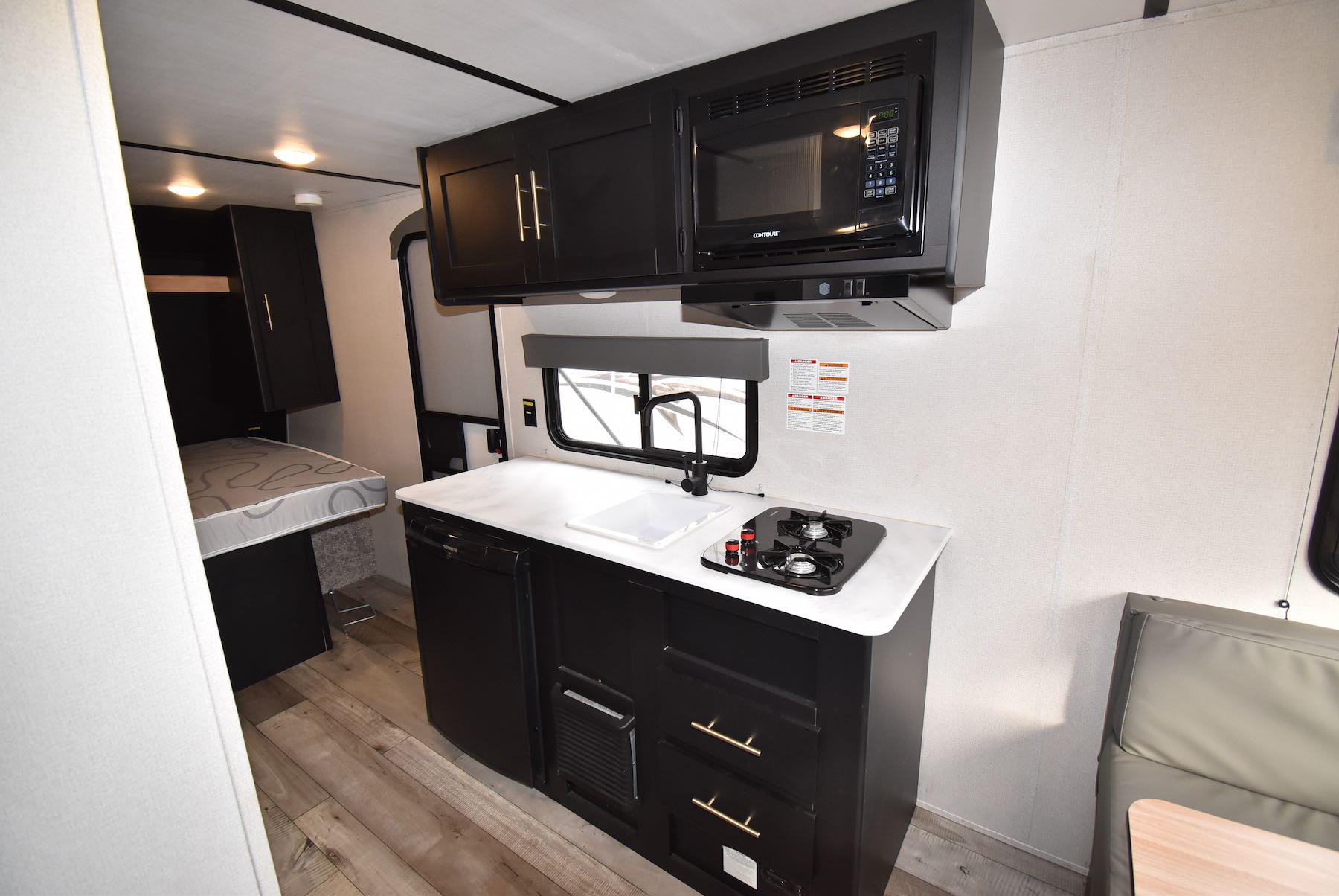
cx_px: 670
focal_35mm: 15
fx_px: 558
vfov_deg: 77.5
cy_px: 448
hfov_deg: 100.3
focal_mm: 10
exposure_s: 1/125
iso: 800
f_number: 5.6
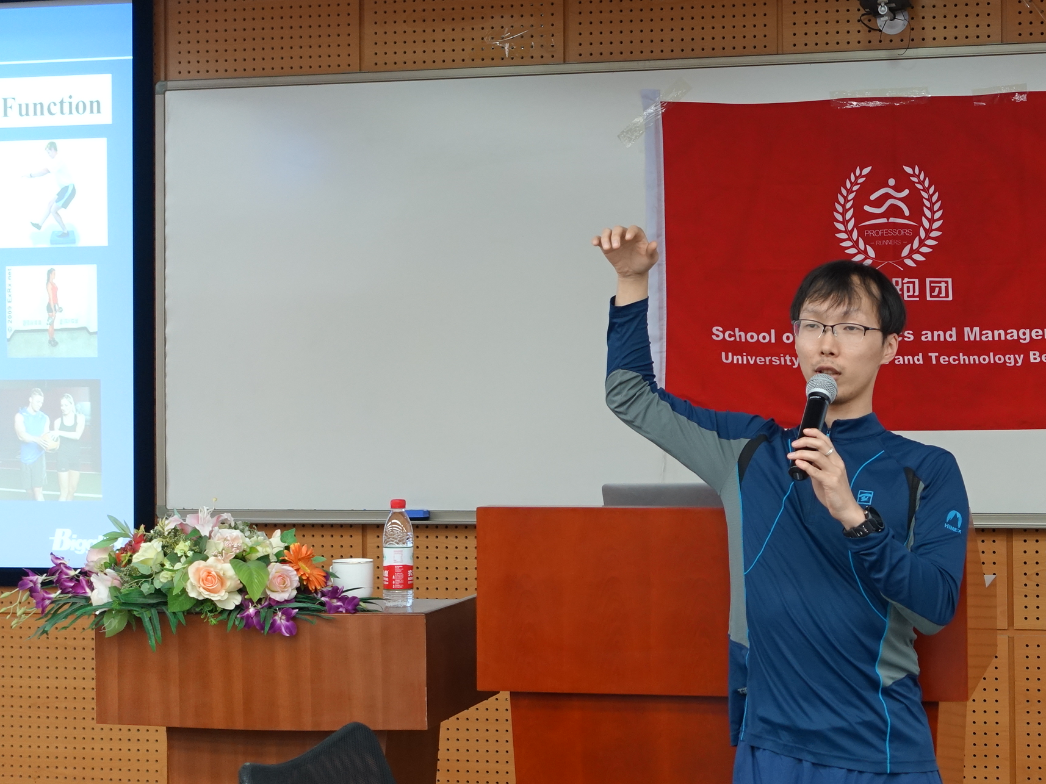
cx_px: 727
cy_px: 356
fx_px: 1994
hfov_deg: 29.1
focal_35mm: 66
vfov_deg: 22.2
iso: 500
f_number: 2.8
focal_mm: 15.94
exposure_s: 1/50
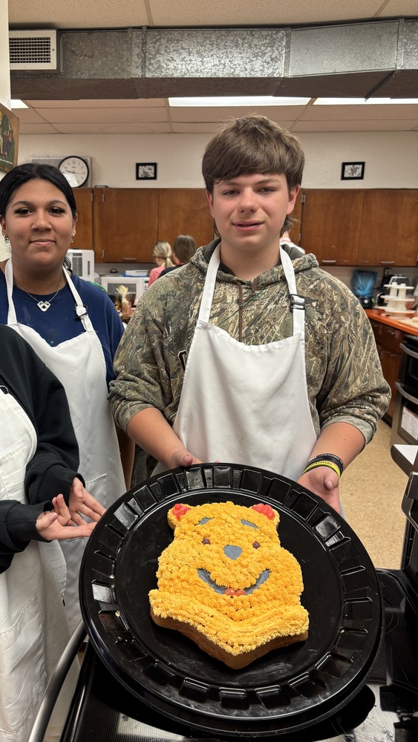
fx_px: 571
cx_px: 135
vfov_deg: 66.1
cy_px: 372
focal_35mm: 29
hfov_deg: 39.7
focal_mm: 5.96
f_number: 1.6
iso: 80
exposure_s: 1/60
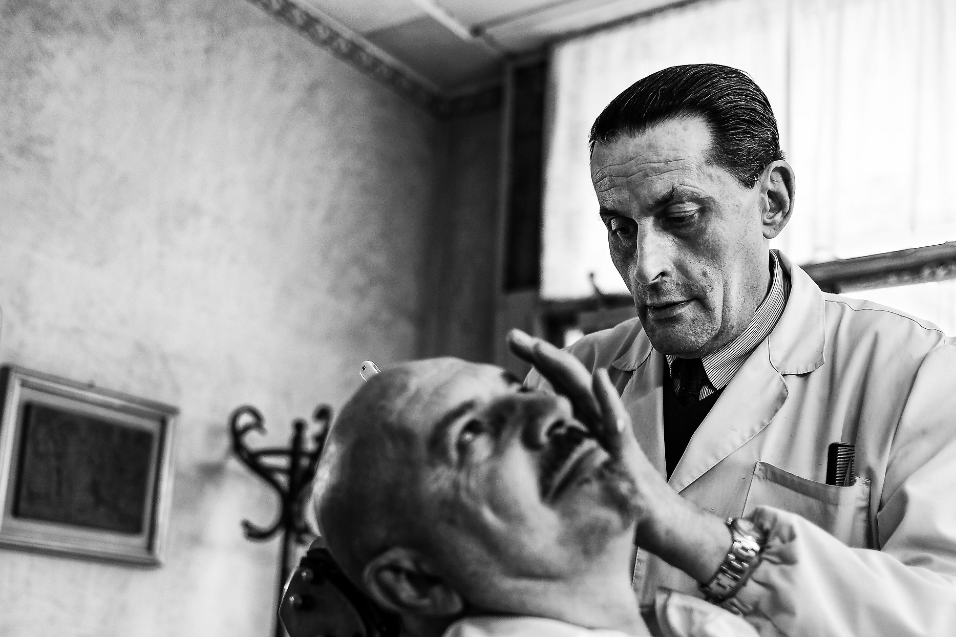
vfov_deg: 29.7
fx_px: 1195
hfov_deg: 43.6
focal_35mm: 45
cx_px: 441
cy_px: 395
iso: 320
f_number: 1.4
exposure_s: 1/125
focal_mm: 23
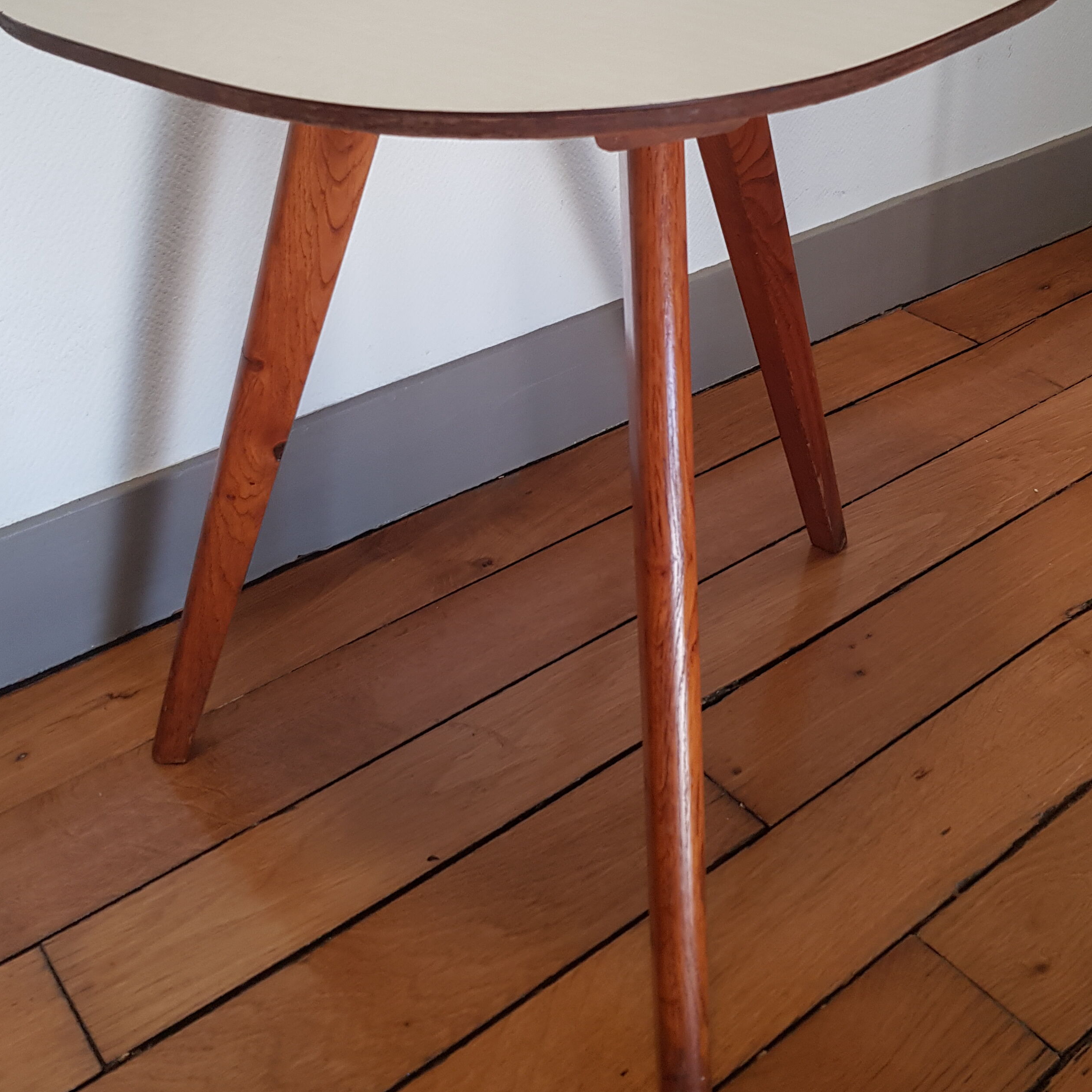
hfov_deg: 44.9
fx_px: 1321
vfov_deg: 44.4
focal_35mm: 37
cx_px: 567
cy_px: 375
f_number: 1.7
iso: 125
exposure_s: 1/50
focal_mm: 4.2
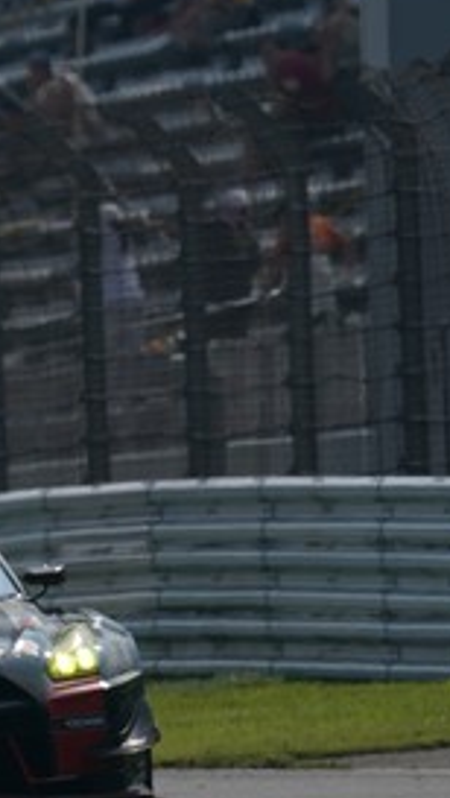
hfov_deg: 0.7
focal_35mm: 1657
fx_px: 35074
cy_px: 237
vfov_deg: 1.3
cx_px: -327
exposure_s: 1/1600
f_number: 8
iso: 200
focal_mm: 600
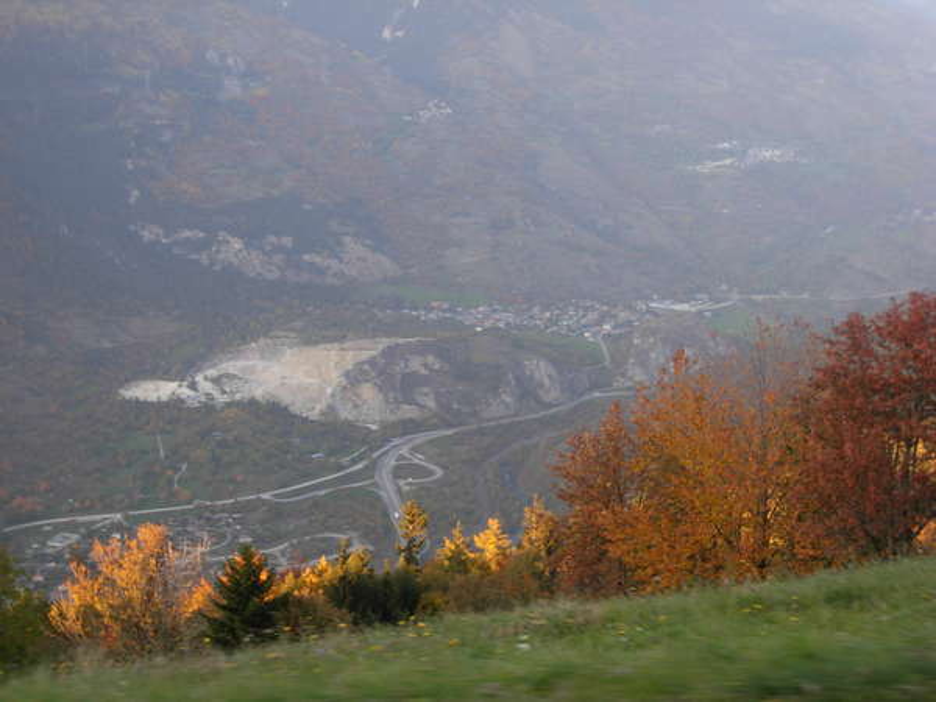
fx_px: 1731
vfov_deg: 22.9
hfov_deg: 30.3
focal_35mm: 64
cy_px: 351
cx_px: 468
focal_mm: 10.5
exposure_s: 1/65.8
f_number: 3.4
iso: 79
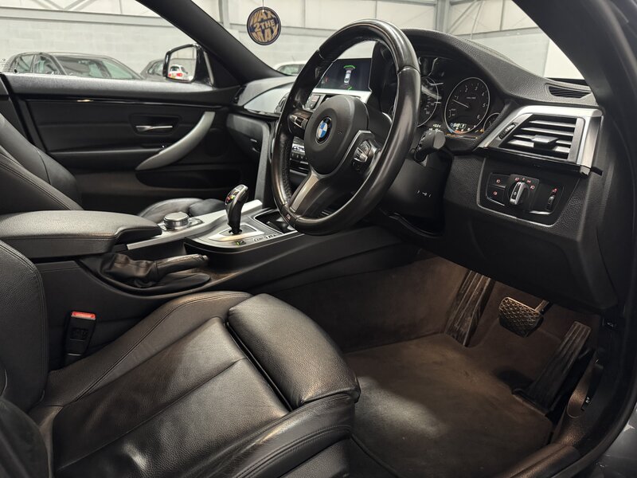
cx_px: 318
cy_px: 239
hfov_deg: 71.6
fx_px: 442
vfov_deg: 56.8
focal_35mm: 24
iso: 800
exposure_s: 1/25
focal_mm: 6.76
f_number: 1.78
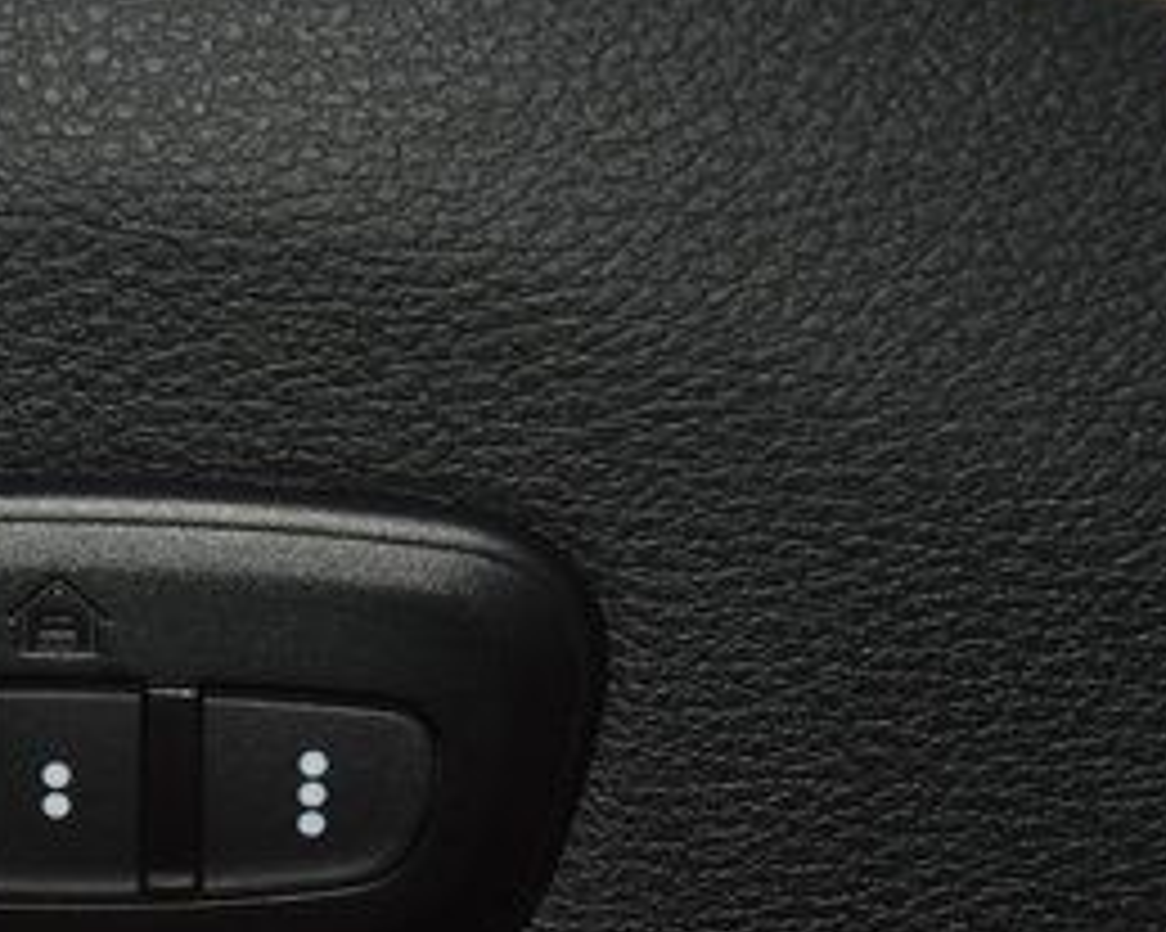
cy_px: 763
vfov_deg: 10.1
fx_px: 5278
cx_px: 81
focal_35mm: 153
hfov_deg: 12.5
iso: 100
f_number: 8
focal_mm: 44
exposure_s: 1/60
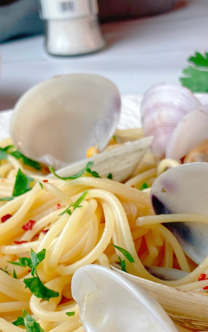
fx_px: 544
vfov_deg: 33.2
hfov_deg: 21.4
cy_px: 256
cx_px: 162
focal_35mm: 60
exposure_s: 1/100
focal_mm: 3.99
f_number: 1.8
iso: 32
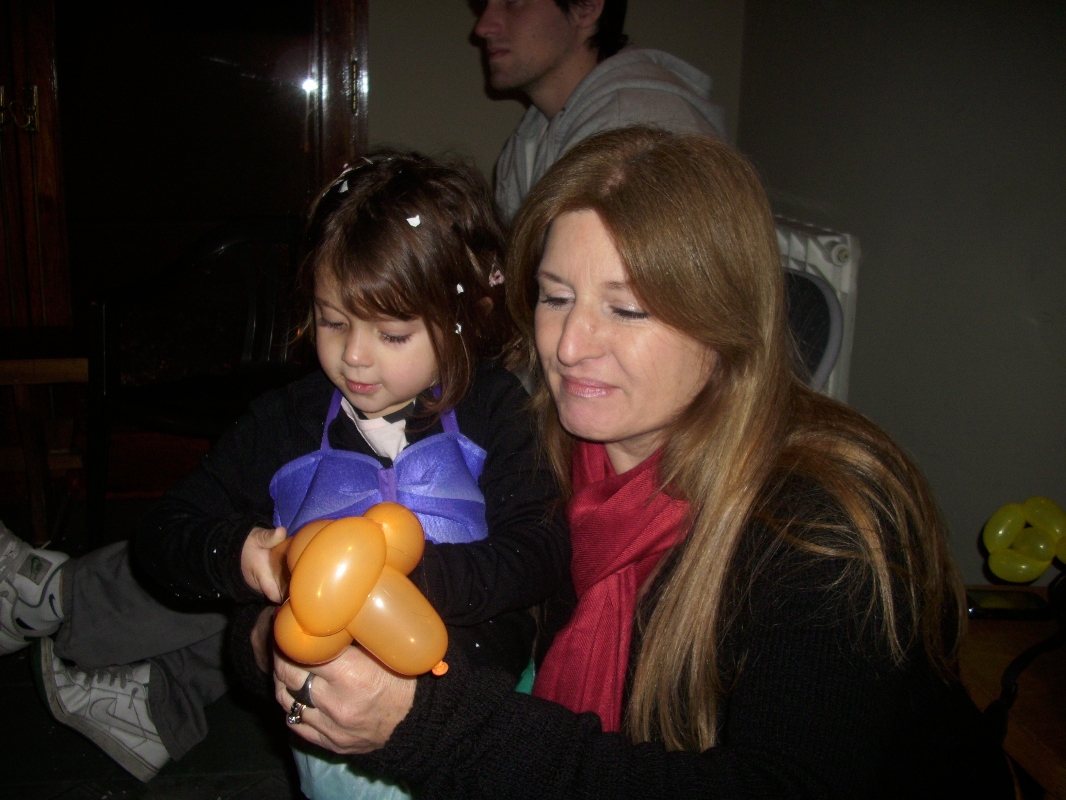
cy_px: 400
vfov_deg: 45.4
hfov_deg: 58.4
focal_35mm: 31
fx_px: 955
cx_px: 533
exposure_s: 1/30
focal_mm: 6.2
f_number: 2.8
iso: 50
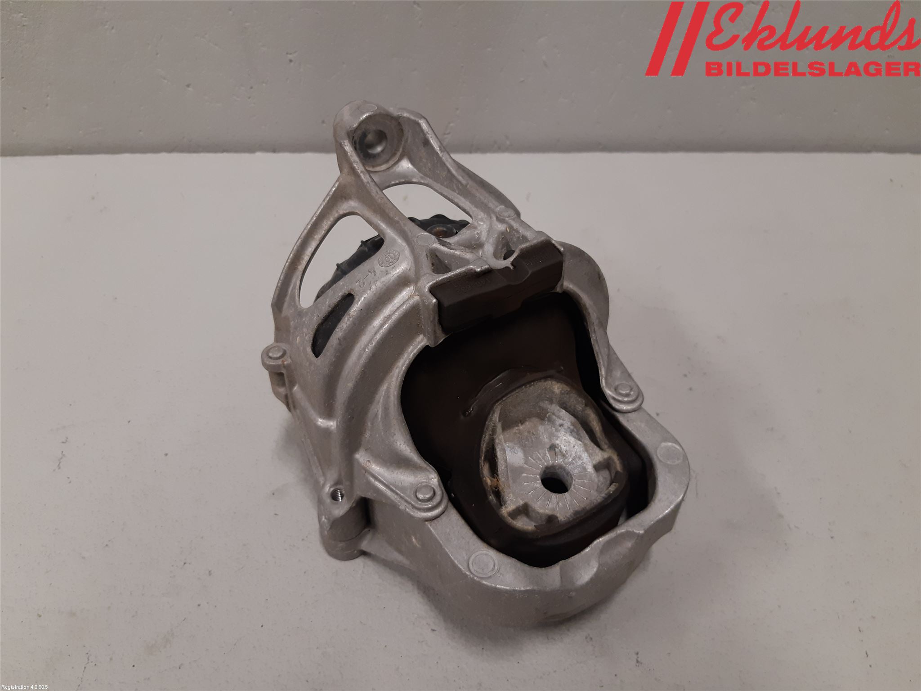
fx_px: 692
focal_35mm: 26
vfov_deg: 53.1
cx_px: 460
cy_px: 346
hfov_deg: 67.3
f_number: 1.7
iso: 125
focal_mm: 3.93
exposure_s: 1/50
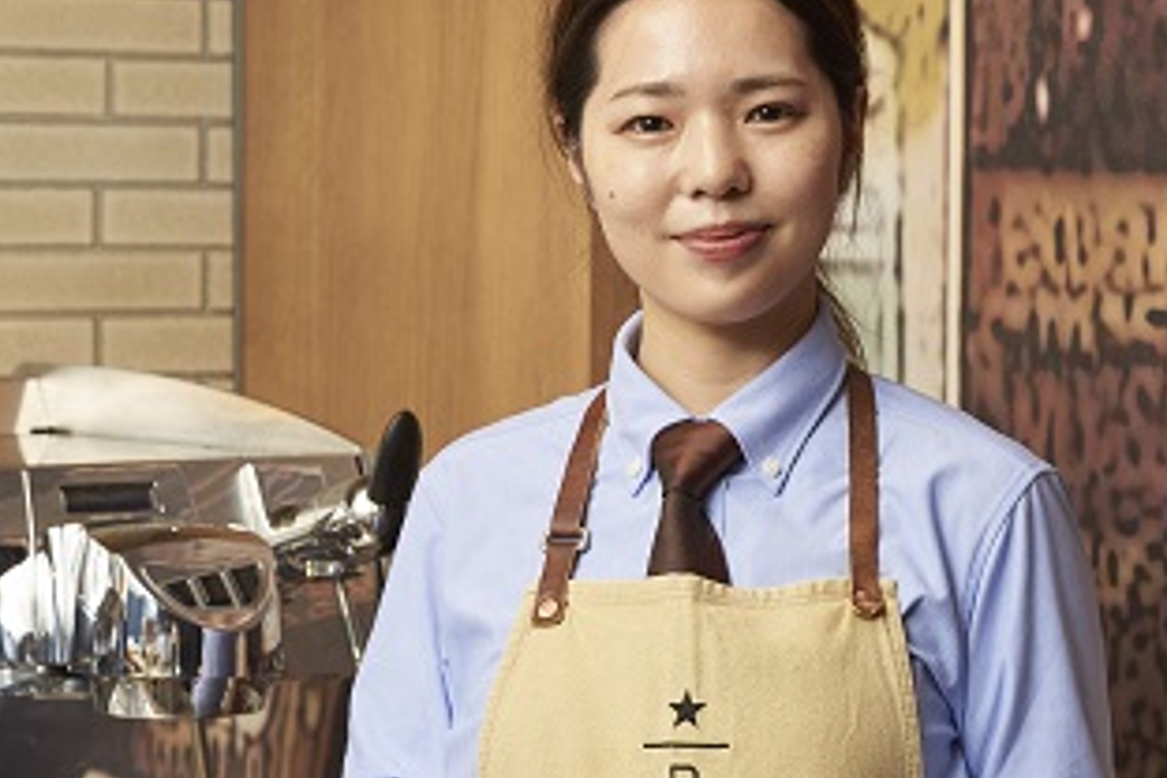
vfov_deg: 8.0
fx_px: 5543
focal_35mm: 171
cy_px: 466
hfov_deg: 12.0
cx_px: 666
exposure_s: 1/200
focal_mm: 92
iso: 400
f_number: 7.1
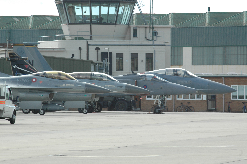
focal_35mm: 450
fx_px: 3085
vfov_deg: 3.0
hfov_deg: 4.6
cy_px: 82
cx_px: 124
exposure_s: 1/250
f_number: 11
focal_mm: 300
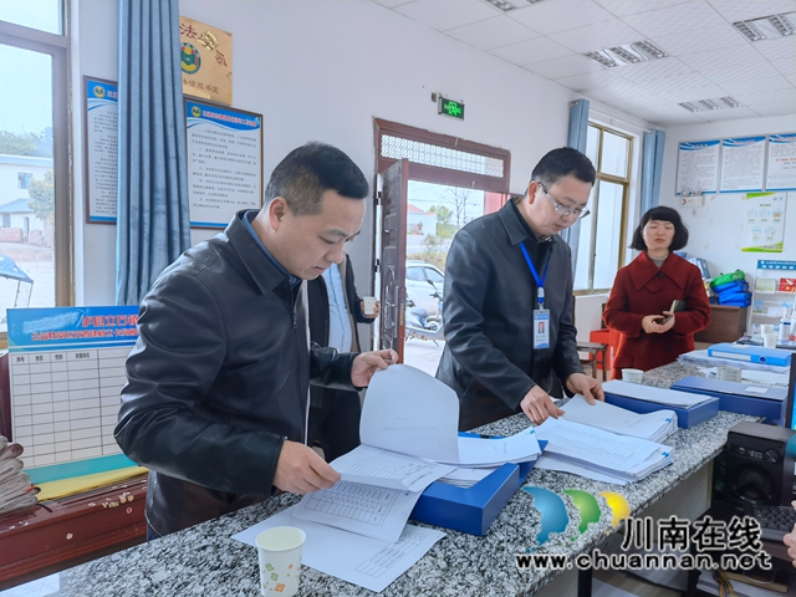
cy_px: 298
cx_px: 398
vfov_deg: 51.4
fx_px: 621
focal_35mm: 27
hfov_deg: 65.3
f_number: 1.9
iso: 100
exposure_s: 1/100
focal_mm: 6.67
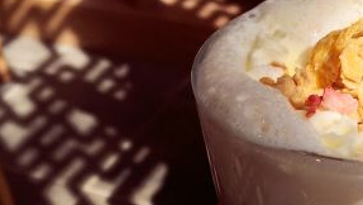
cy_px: 252
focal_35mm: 77
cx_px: 192
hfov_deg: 27.5
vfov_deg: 15.1
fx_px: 742
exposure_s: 1/950
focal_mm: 4.15
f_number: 2.2
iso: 25
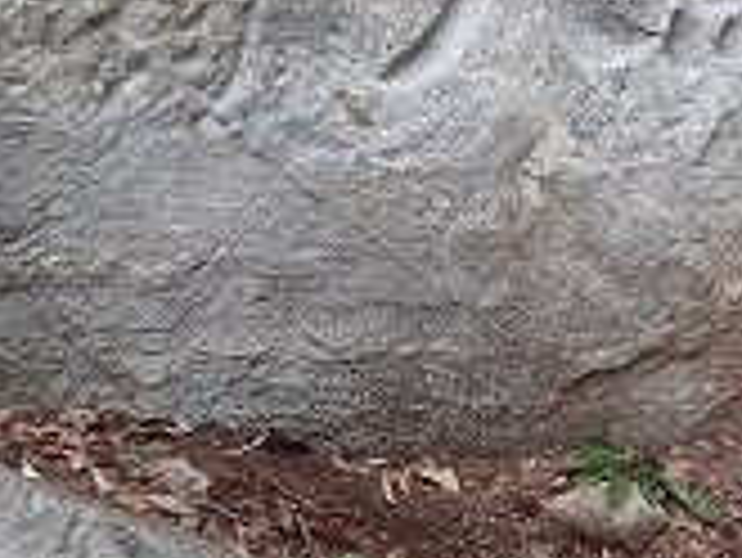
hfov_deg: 24.4
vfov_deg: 17.3
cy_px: -220
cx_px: 580
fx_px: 1695
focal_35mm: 79
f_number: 1.7
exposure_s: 1/50
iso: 125
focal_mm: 3.93
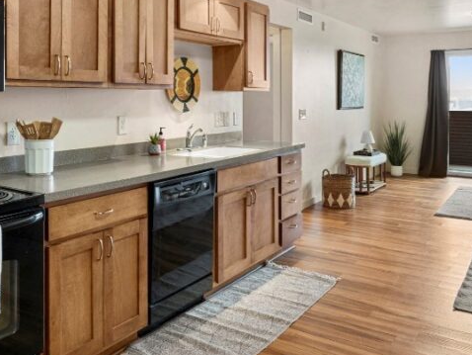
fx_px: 477
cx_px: 209
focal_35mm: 35
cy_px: 106
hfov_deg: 52.5
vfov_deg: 40.0
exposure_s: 1/1.67
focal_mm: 17
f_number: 9
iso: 320
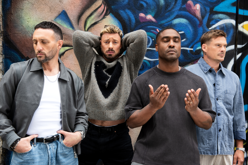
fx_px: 331
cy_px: 82
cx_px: 124
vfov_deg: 28.1
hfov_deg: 41.1
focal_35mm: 48
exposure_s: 1/125
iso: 250
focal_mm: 48
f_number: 4.5
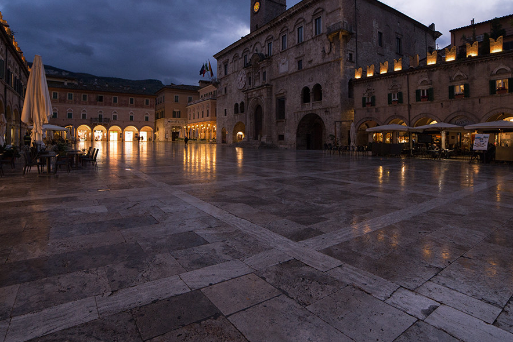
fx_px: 271
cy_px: 140
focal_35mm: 19
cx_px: 263
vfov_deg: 64.1
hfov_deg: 86.9
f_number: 10
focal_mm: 14
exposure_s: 1/10
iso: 1600
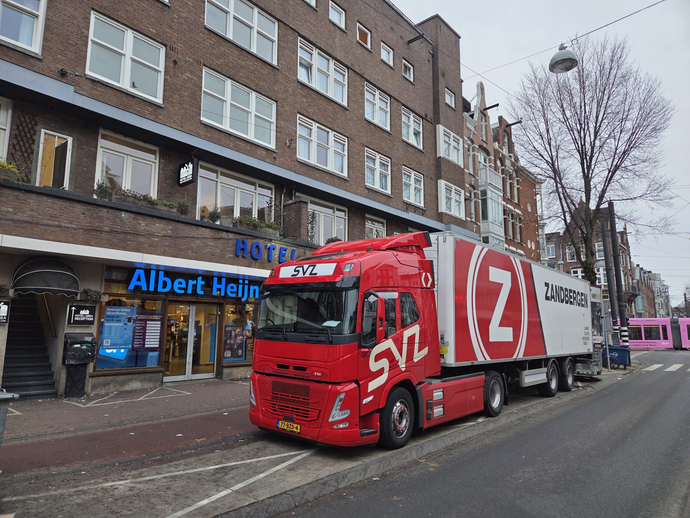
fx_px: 458
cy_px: 259
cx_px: 345
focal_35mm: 23
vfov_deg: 58.9
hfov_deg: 73.9
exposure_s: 1/180
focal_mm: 5.4
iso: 80
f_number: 1.8
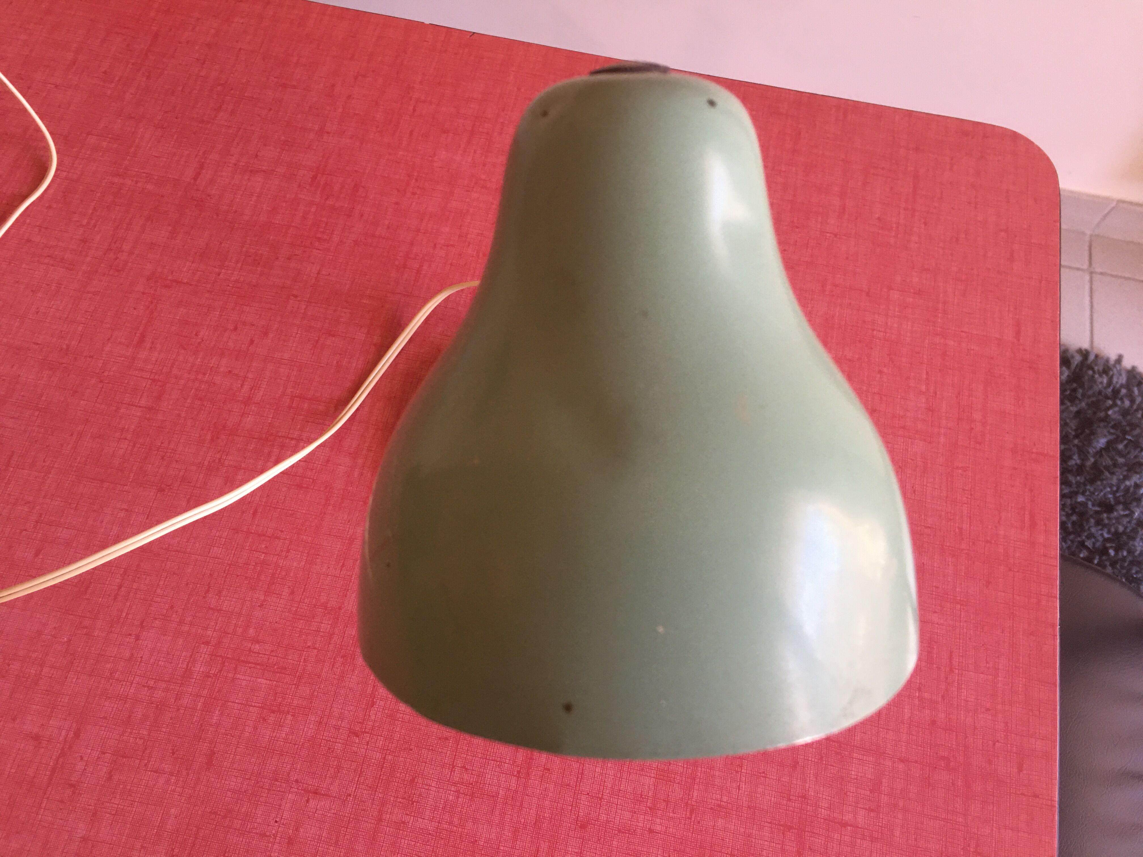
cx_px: 572
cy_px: 428
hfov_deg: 61.7
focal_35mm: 29
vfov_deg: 48.2
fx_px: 958
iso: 50
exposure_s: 1/17
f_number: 2.2
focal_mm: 4.15
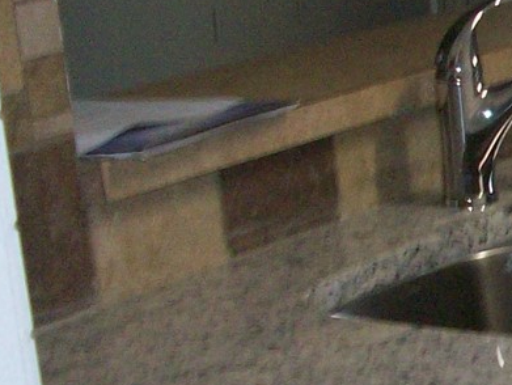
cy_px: 204
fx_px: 2058
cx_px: 981
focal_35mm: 139
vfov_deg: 10.7
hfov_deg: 12.6
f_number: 2.8
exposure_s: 1/60
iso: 160
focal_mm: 5.7
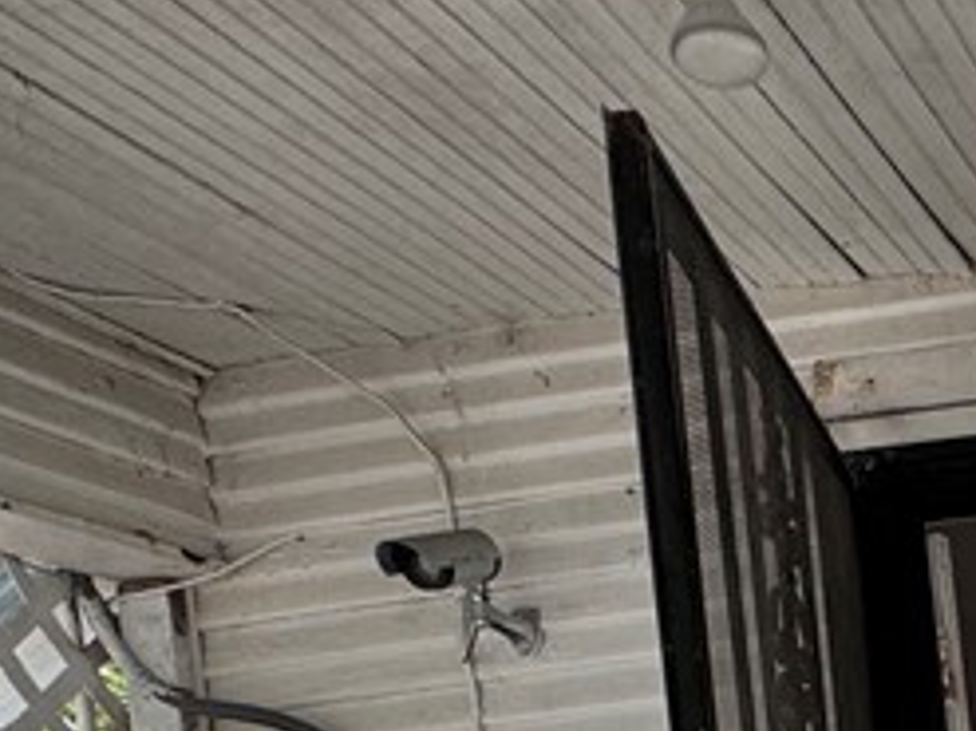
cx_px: 1347
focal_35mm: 58
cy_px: 1146
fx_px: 1635
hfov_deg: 26.7
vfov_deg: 20.8
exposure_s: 1/383
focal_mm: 2.22
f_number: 2.2
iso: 40
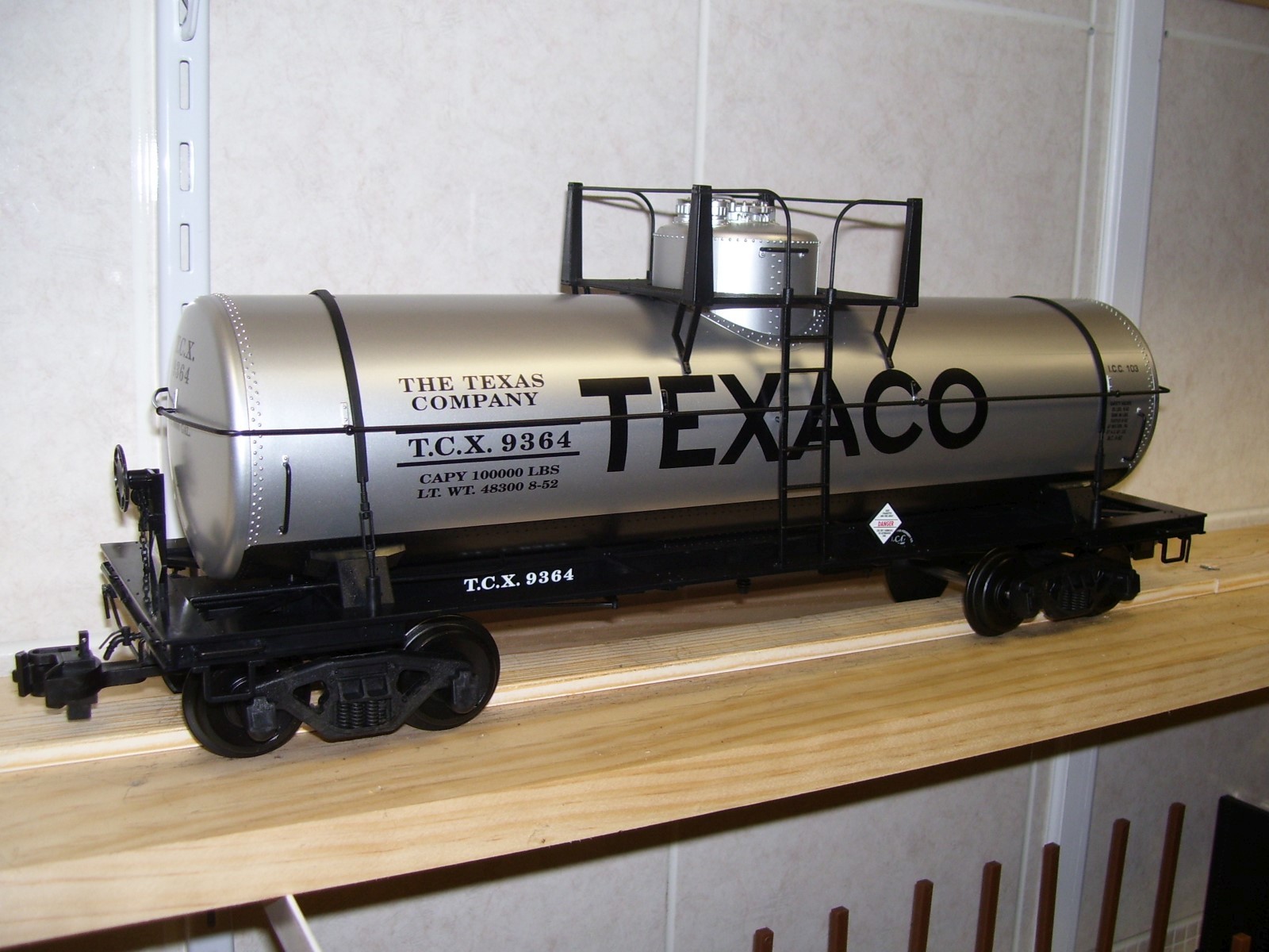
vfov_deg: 38.7
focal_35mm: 37
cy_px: 476
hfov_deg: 50.1
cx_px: 634
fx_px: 1356
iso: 80
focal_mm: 6
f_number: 2.7
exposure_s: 1/60
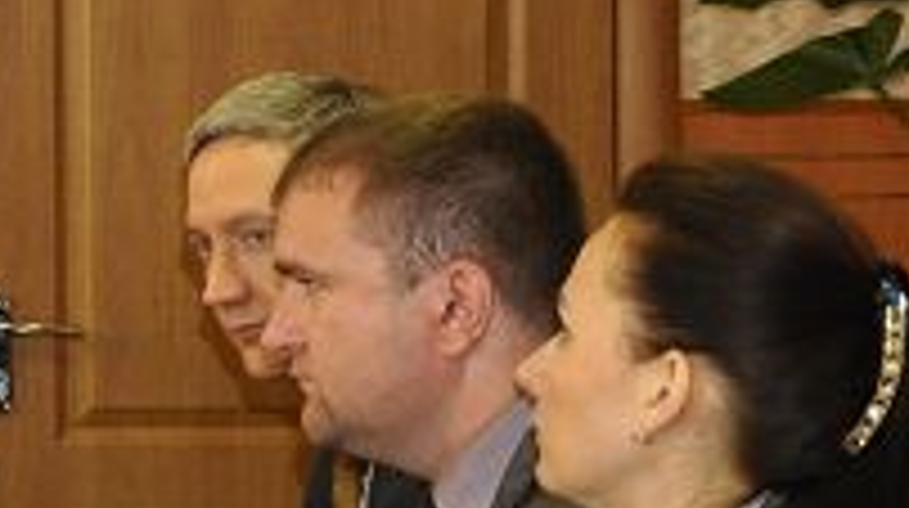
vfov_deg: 4.7
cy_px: 36
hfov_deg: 8.0
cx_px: -999
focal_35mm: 255
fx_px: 6138
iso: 800
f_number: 4.2
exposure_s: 1/60
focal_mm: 32
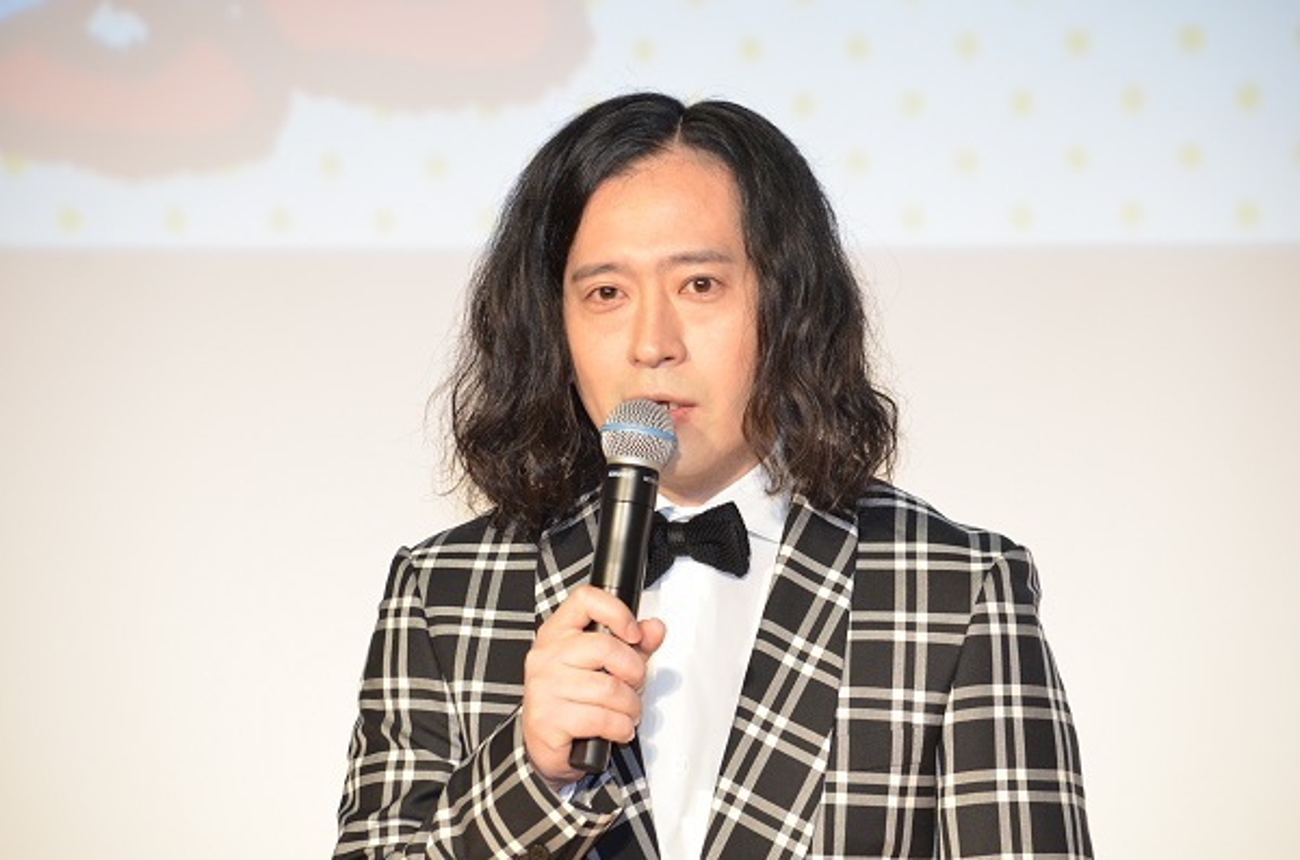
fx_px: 8106
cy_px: 430
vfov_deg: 6.1
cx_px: 650
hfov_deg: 9.2
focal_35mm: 225
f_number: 5
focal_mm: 150
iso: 1250
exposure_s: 1/60
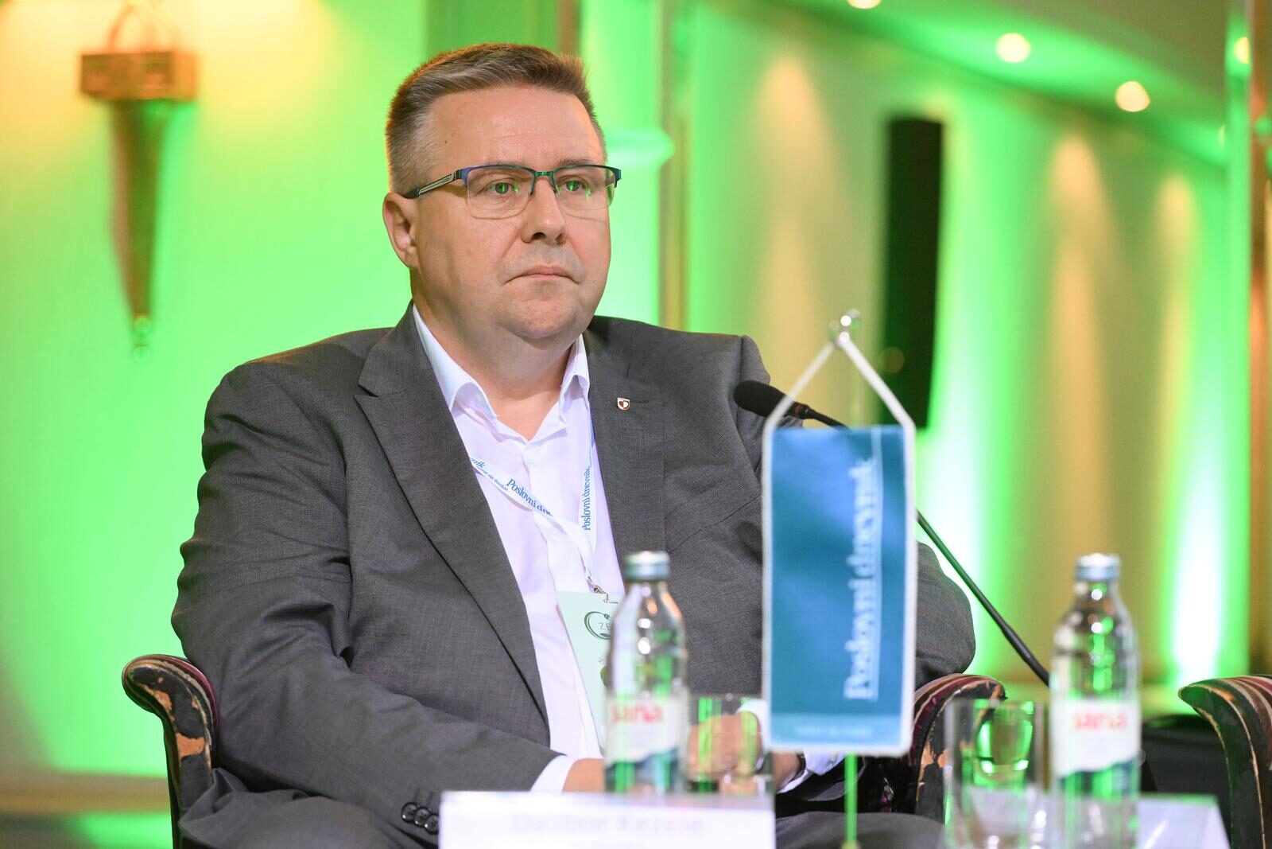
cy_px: 424
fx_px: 4770
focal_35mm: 135
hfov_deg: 15.2
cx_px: 636
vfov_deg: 10.2
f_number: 4
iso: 5000
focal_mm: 135
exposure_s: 1/160
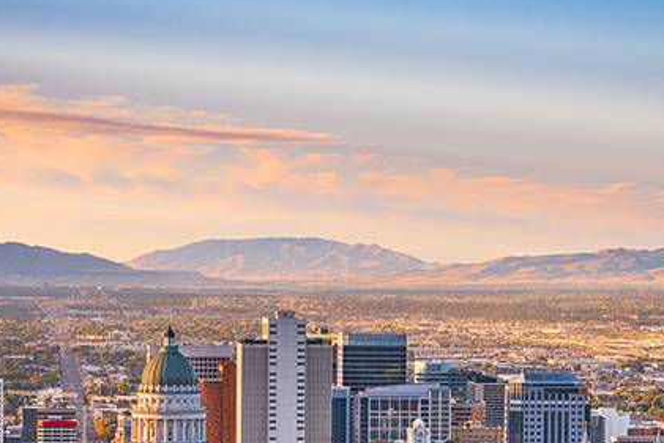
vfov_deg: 8.7
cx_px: 317
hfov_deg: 13.0
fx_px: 2915
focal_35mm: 158
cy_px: 360
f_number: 6.3
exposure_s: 1/200
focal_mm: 95
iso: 200
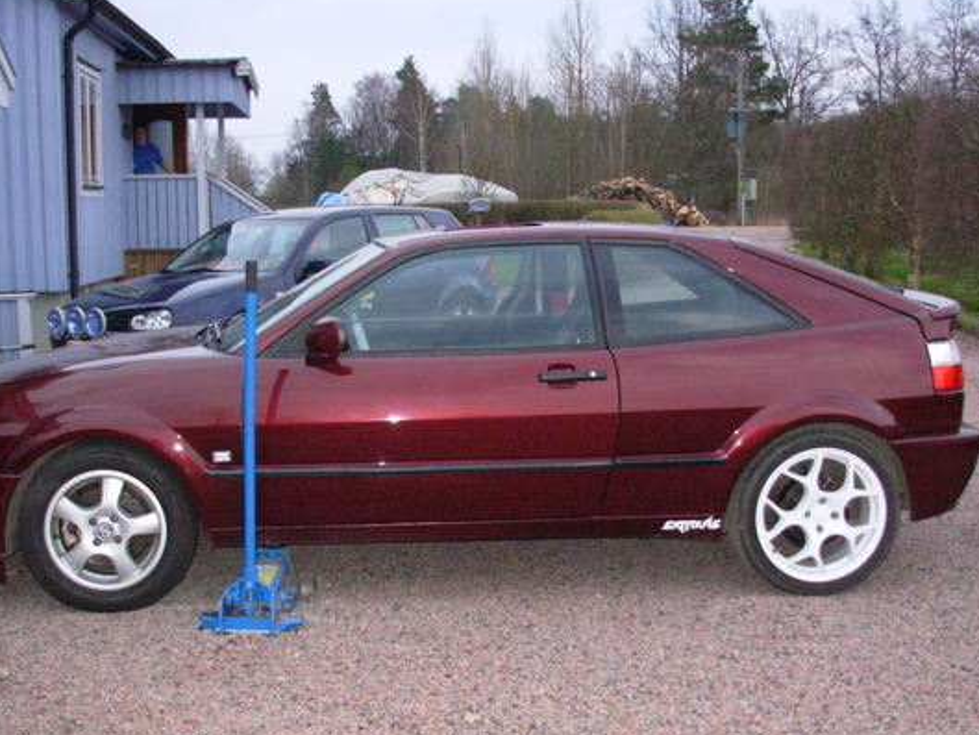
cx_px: 459
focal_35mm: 46
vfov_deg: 31.5
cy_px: 418
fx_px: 1301
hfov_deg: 41.2
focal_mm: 6.3
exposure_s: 1/128
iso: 200
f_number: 2.9
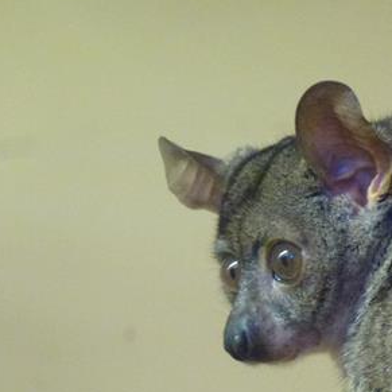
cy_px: 280
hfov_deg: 2.3
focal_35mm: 747
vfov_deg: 2.3
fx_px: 9571
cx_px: 360
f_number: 5.9
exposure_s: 1/4
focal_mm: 68.8
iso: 640
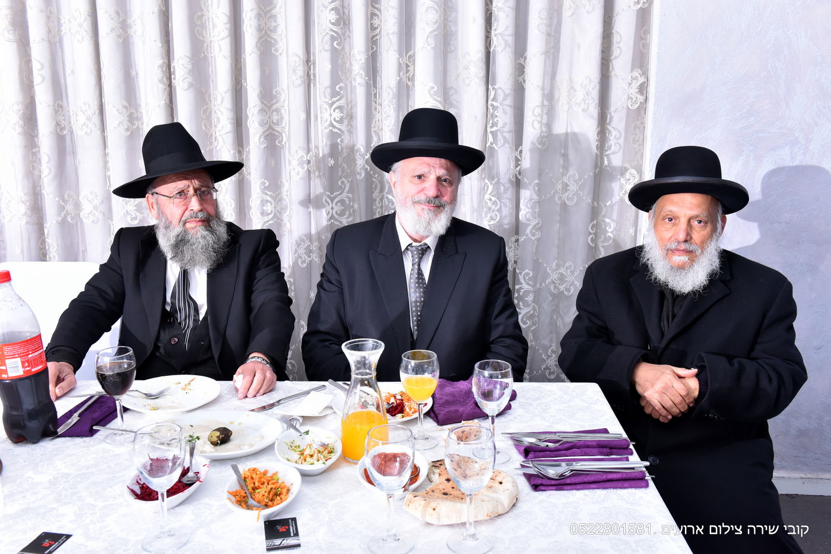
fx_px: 808
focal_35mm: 35
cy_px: 277
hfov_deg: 54.4
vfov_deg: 37.8
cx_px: 416
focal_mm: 35
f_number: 8
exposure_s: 1/160
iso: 1000
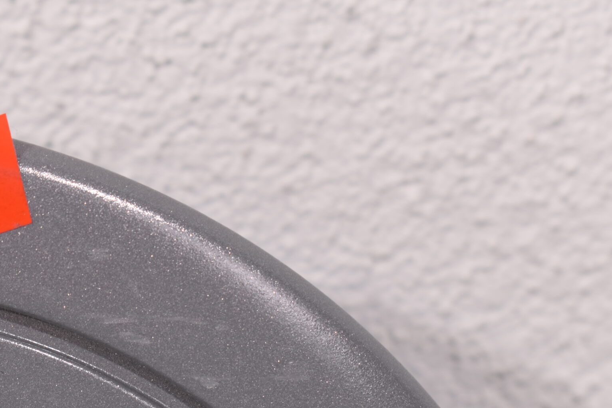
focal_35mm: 138
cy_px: 327
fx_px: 2343
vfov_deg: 9.9
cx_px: 118
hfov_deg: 14.8
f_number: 7.1
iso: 400
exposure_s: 1/60
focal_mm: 55
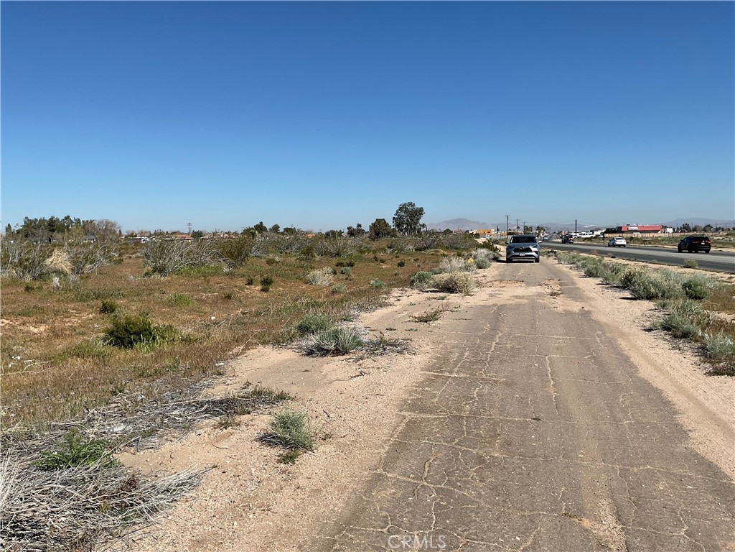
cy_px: 276
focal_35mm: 29
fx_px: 616
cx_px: 368
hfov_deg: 61.7
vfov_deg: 48.2
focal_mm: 3
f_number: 1.8
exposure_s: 1/3125
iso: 16
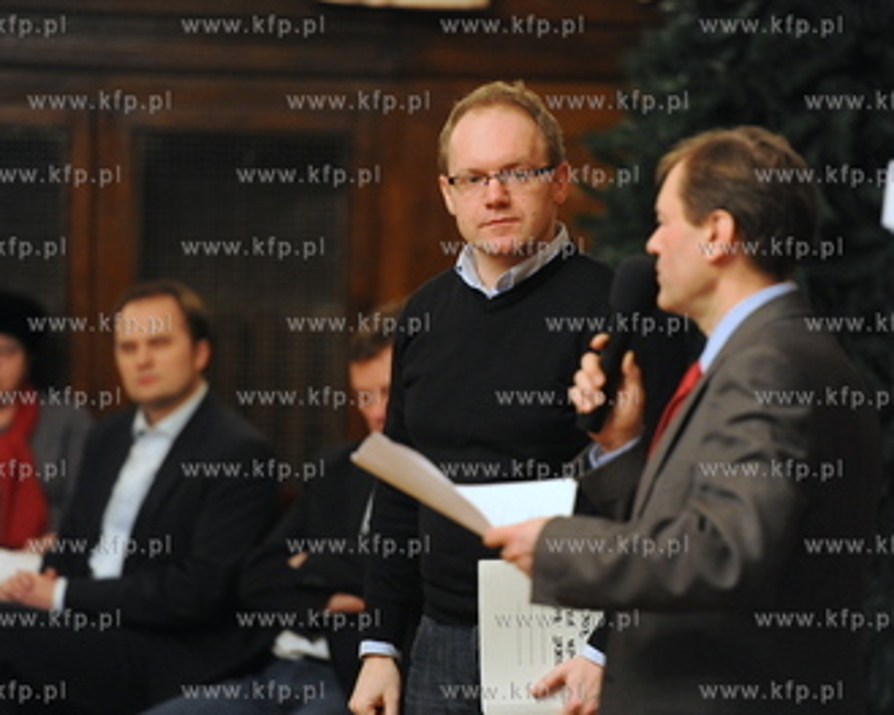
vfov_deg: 6.8
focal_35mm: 228
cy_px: 359
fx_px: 6031
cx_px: 454
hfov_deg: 8.5
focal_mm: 200
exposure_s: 1/125
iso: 6400
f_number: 2.8
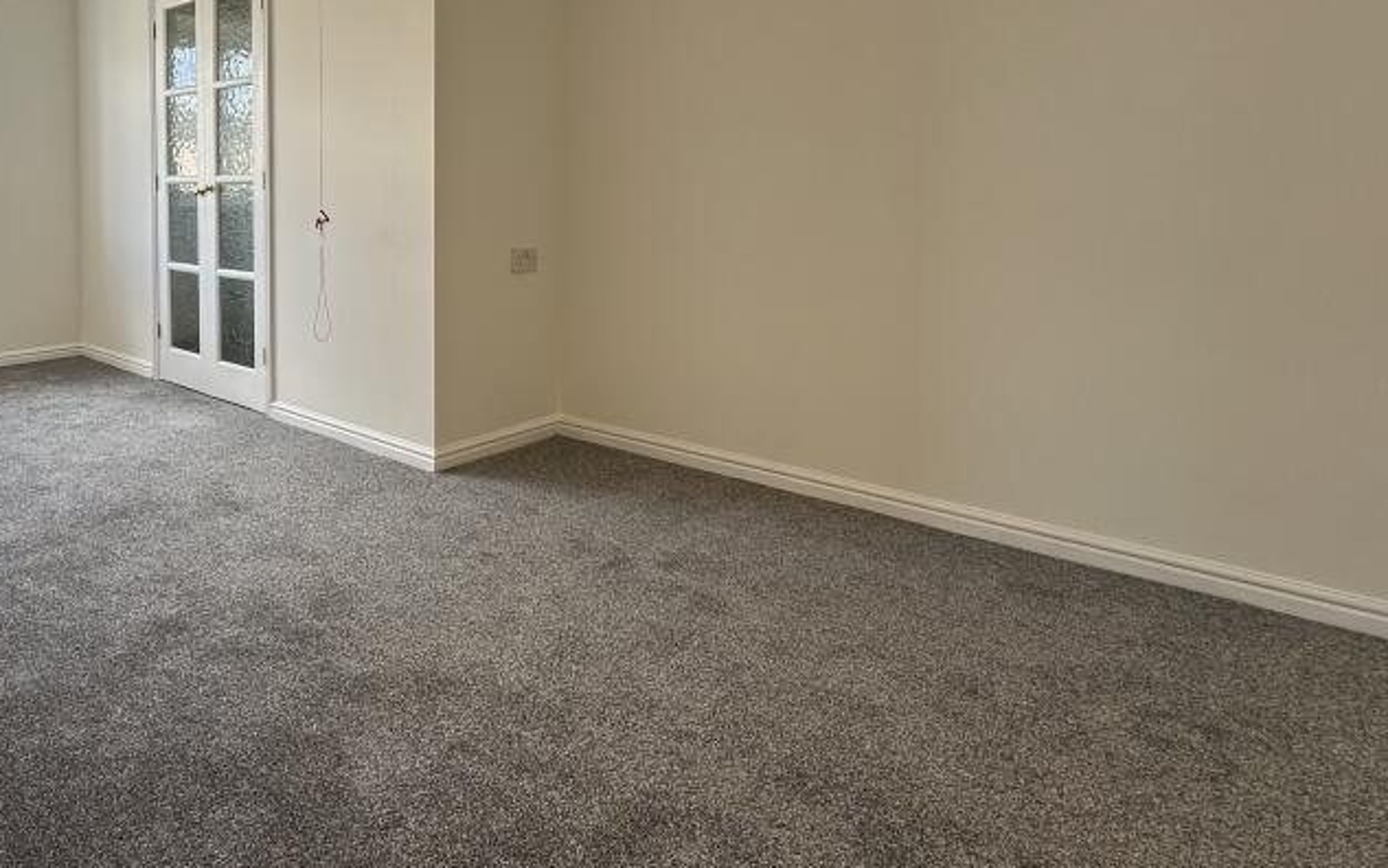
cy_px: 237
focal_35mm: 24
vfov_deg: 49.4
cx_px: 300
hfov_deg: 68.4
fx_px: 908
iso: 50
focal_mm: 2.22
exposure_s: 1/99
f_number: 2.2
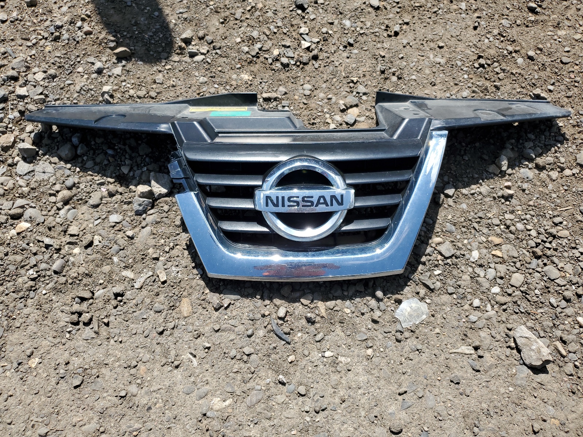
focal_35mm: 26
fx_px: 438
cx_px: 292
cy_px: 218
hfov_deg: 67.3
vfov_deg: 53.1
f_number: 1.5
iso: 50
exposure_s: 1/2500
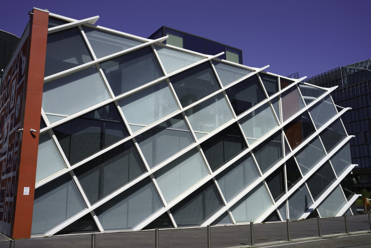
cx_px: 186
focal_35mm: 35
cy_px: 124
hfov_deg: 54.8
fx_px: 358
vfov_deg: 38.2
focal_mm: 34.7
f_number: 9
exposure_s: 1/400
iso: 100
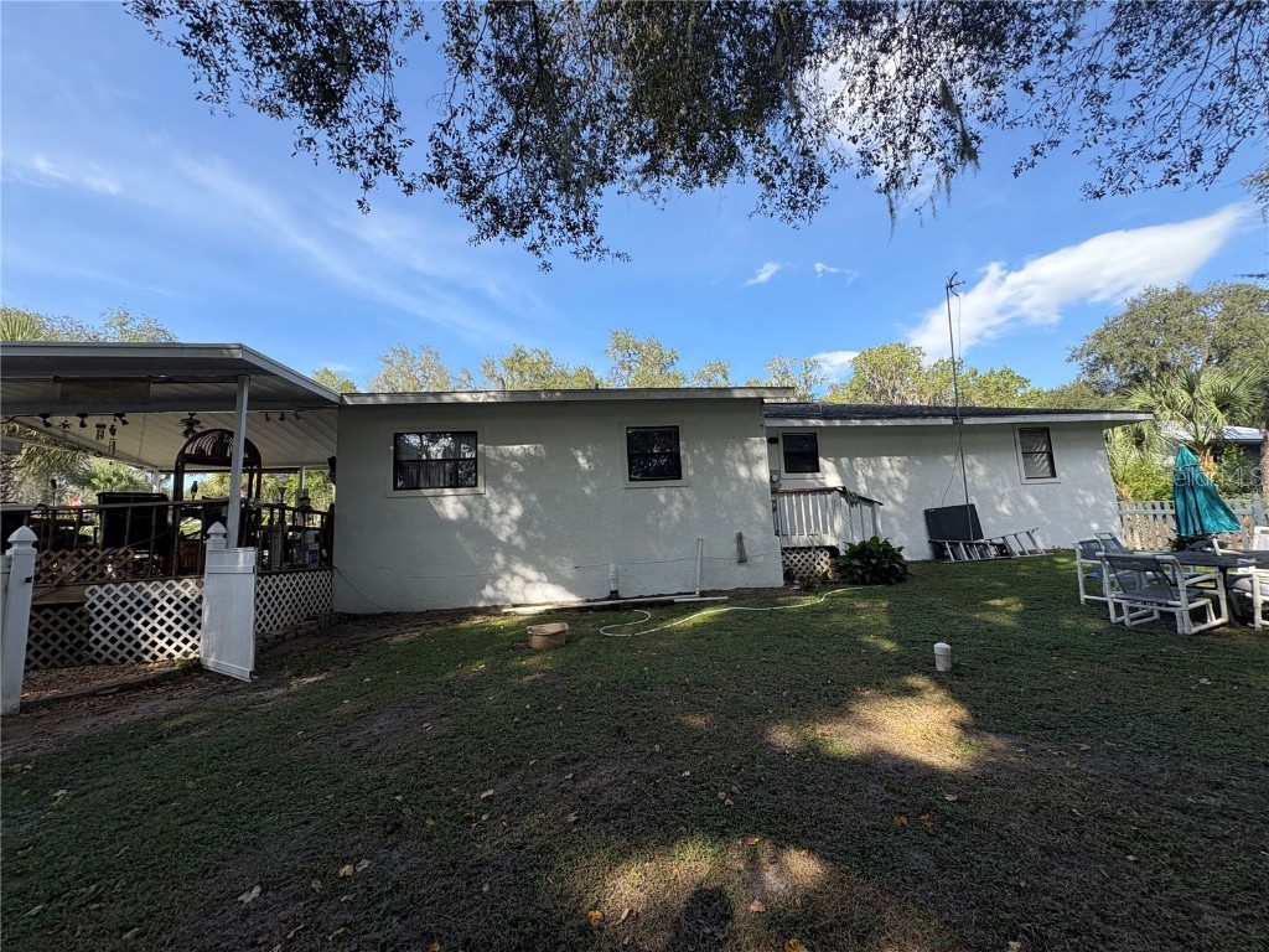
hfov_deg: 102.1
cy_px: 476
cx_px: 634
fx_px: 513
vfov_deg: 85.7
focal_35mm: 14
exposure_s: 1/652
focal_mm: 2.22
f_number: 2.2
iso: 40
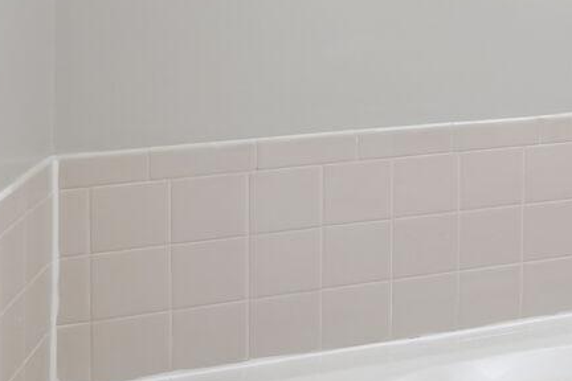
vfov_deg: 20.3
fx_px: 1017
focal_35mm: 64
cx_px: 915
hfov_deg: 23.3
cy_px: -34
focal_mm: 16
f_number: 8
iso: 200
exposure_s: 1/20
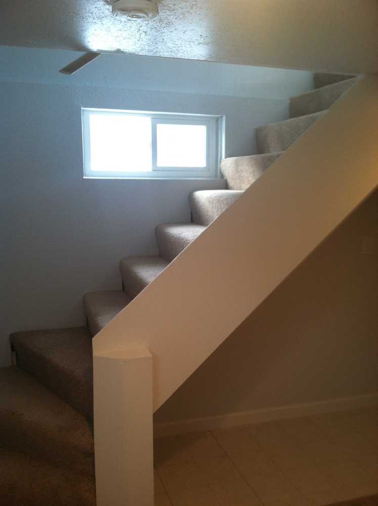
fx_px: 511
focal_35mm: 35
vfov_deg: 52.7
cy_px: 253
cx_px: 189
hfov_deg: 40.6
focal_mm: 3.85
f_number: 2.8
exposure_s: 1/17
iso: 100
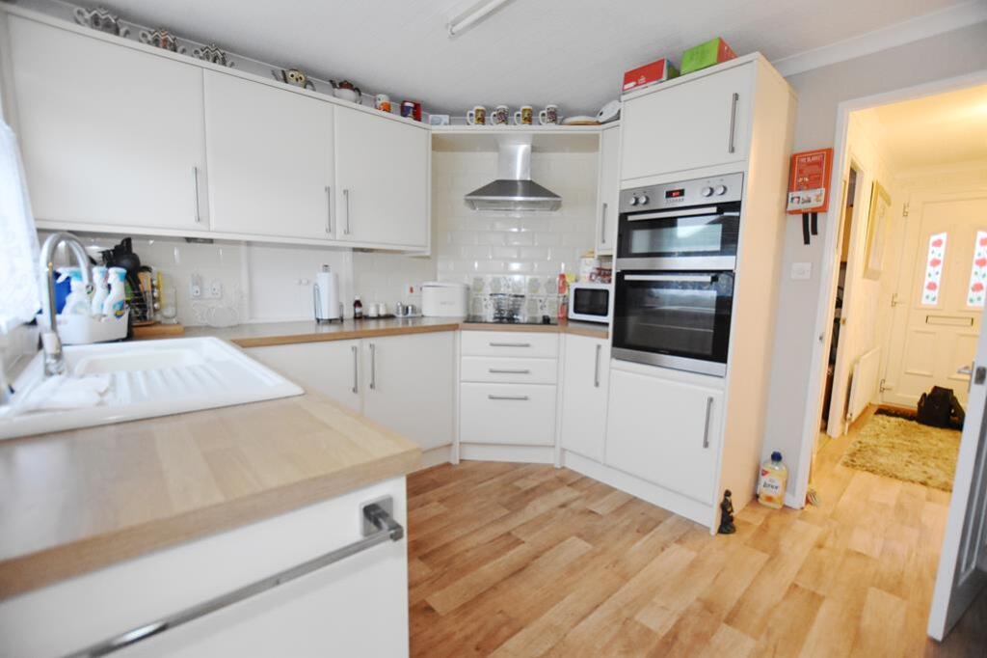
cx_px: 494
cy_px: 329
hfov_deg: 100.4
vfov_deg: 77.3
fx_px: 411
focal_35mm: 15
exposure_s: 1/125
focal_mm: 10
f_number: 3.5
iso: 2200
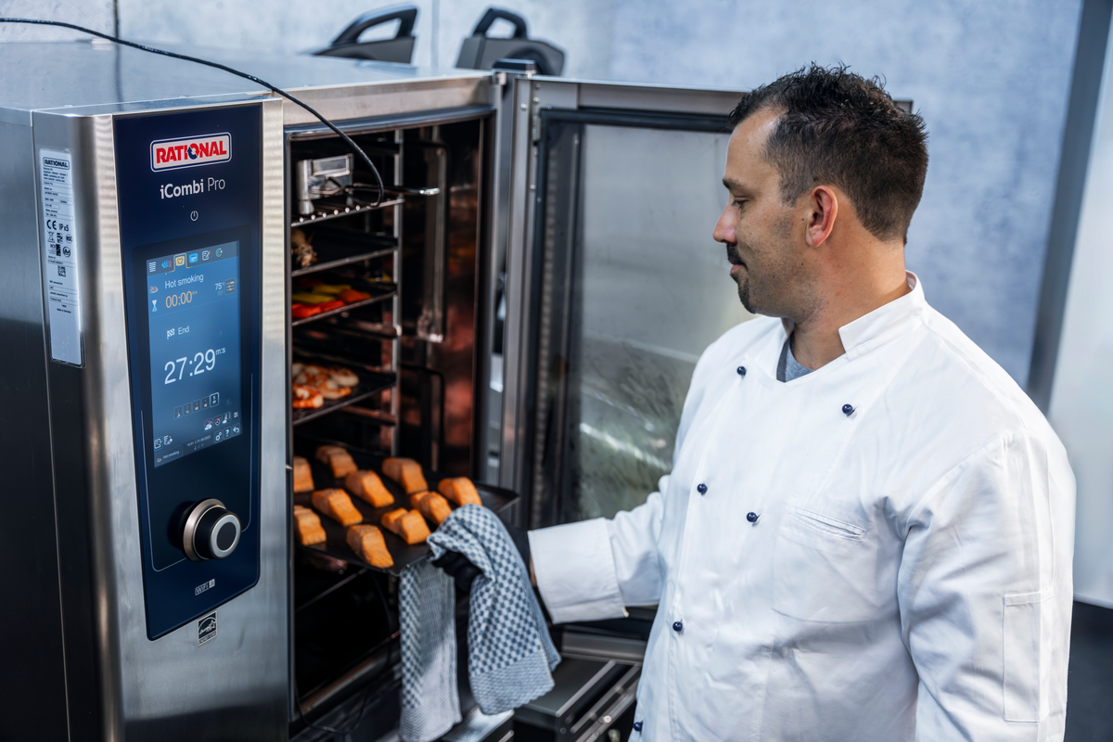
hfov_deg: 44.6
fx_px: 1357
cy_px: 371
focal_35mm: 44
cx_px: 556
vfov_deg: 30.6
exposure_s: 1/160
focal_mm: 43.9
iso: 1000
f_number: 2.8
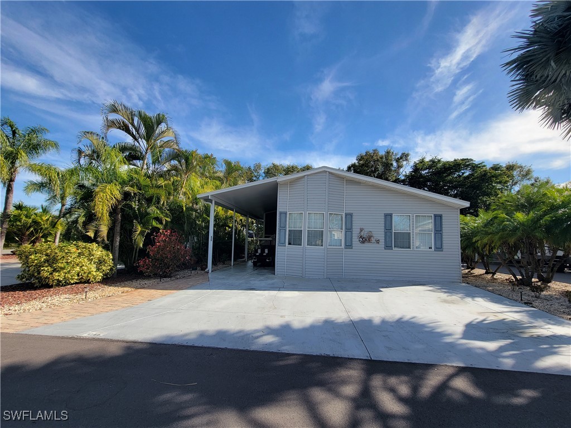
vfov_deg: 89.9
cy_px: 214
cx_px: 286
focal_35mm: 13
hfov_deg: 106.2
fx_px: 214
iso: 50
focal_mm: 2.2
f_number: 2.2
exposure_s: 1/1248
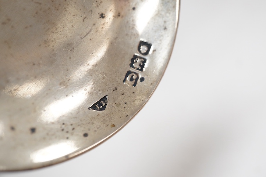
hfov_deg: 35.6
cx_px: 150
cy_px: 80
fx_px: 414
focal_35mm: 56
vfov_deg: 24.2
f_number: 8
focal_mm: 30
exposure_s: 1/125
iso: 1250
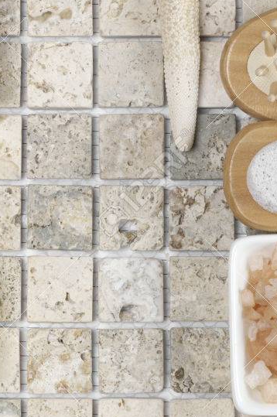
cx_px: 119
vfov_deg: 11.3
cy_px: 323
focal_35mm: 181
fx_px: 2094
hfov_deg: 7.6
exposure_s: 1/10
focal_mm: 50
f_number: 11
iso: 100
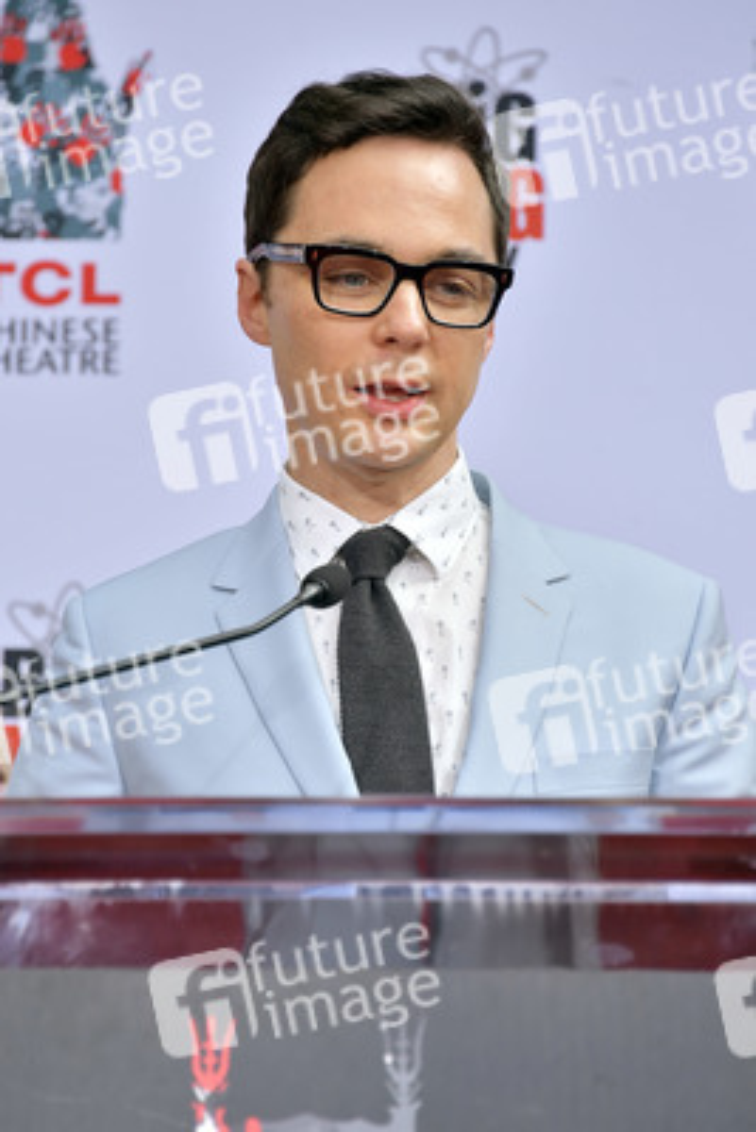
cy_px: 566
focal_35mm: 250
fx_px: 7868
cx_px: 378
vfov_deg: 8.2
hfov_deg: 5.5
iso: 160
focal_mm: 250
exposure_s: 1/250
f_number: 5.6
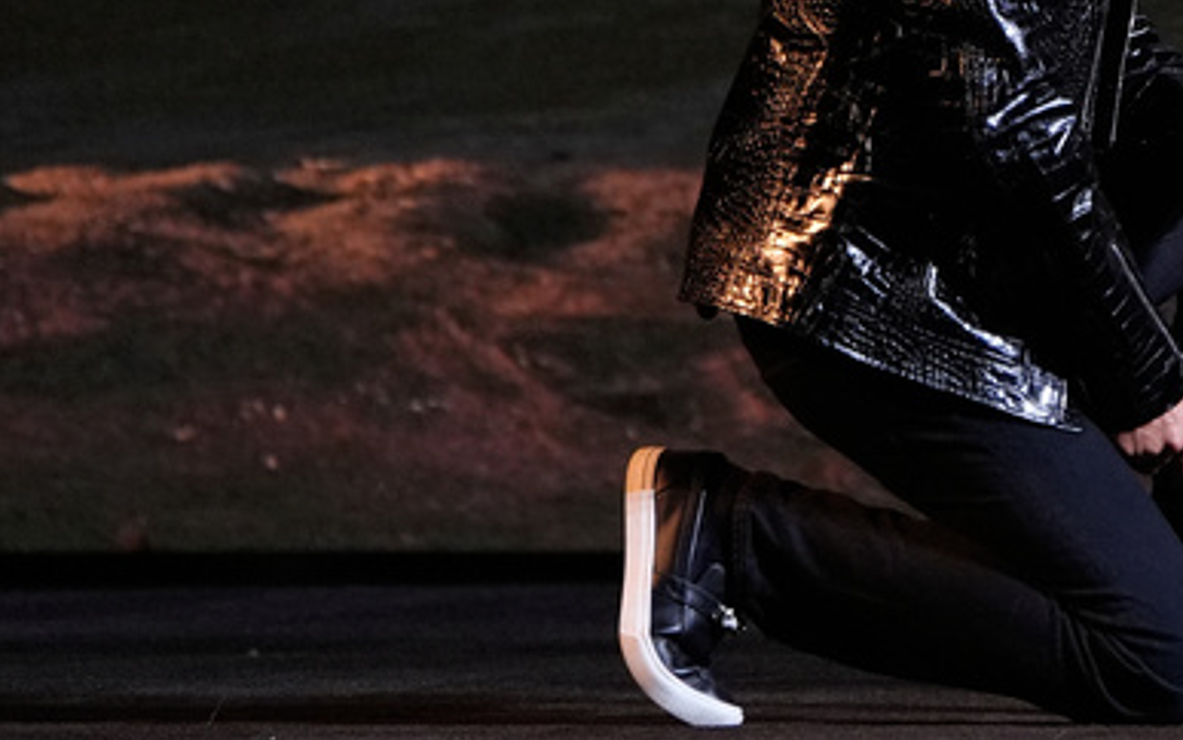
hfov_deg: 2.7
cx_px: 1403
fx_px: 25280
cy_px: -69
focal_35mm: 784
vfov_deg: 1.7
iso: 5000
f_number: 5.6
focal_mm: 291
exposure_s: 1/160
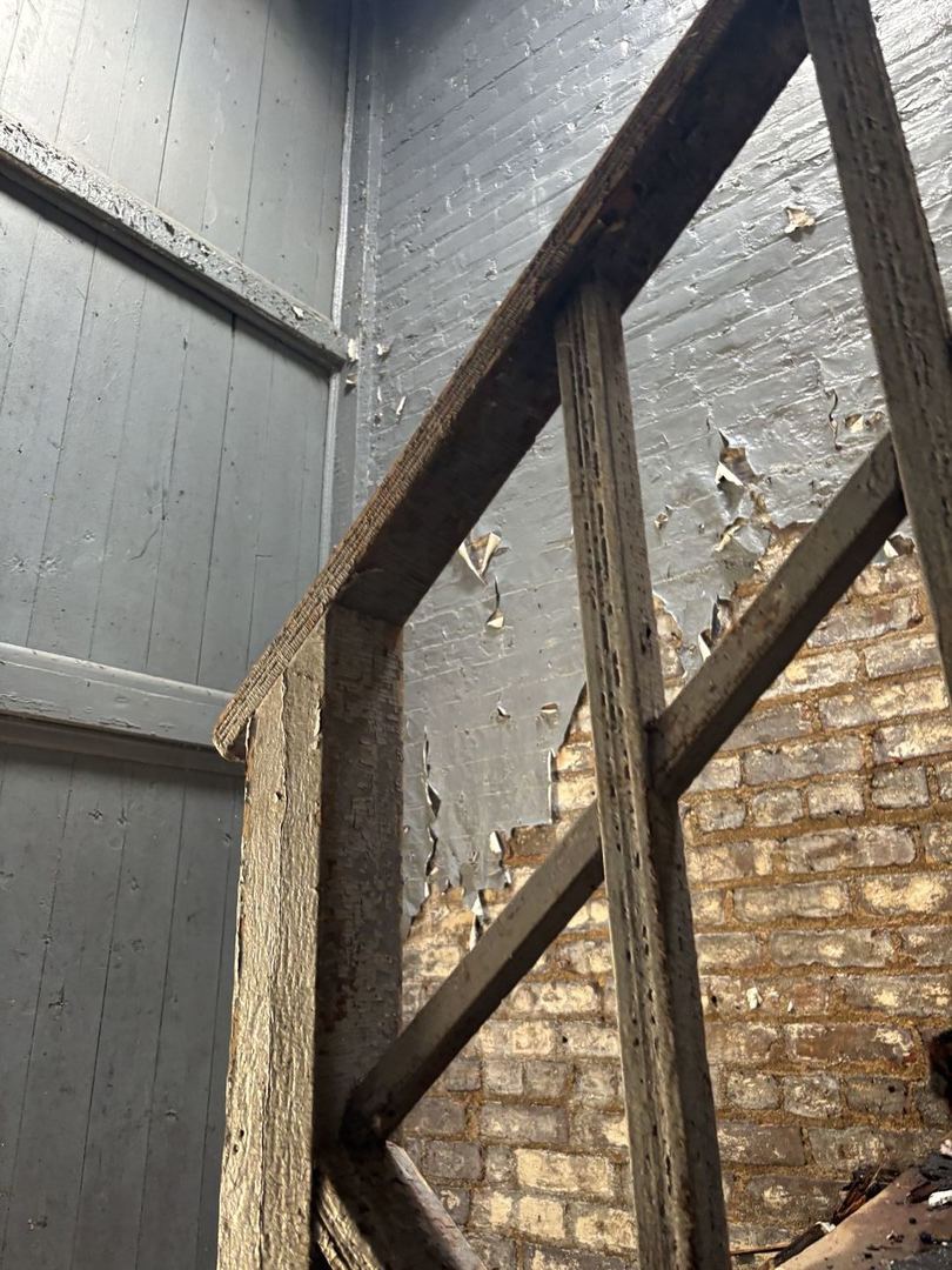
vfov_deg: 67.3
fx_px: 953
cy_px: 635
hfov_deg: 53.1
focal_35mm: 26
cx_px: 476
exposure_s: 1/60
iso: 250
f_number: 1.6
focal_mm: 5.96
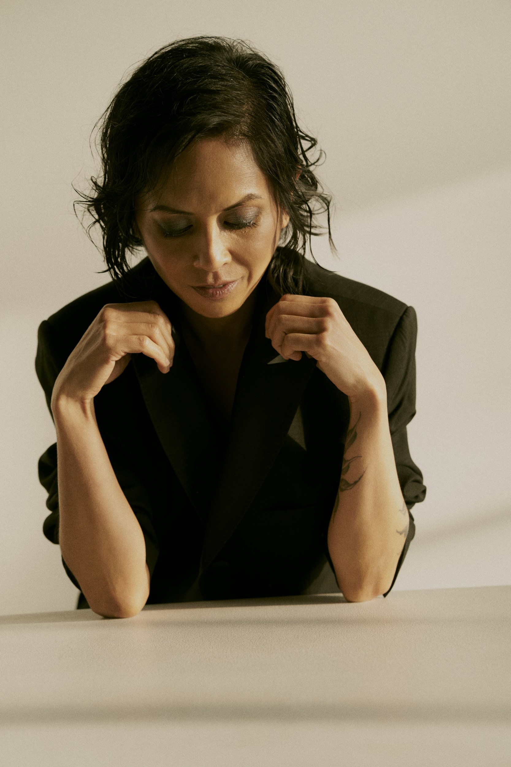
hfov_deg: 19.5
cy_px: 384
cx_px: 256
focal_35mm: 70
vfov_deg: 28.8
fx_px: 1490
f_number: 4
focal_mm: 70
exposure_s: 1/250
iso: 100
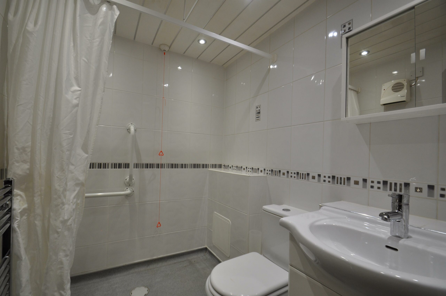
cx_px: 223
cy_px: 148
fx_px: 186
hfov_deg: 100.5
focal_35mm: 15
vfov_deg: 77.2
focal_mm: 10
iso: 400
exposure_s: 1/90
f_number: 4.8
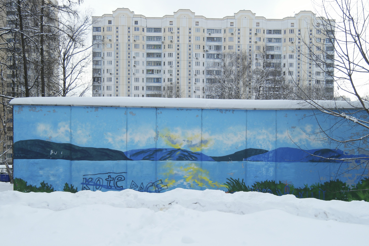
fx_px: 297
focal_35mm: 29
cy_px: 149
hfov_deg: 63.6
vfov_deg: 44.7
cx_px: 193
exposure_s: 1/800
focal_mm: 15
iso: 400
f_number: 5.6
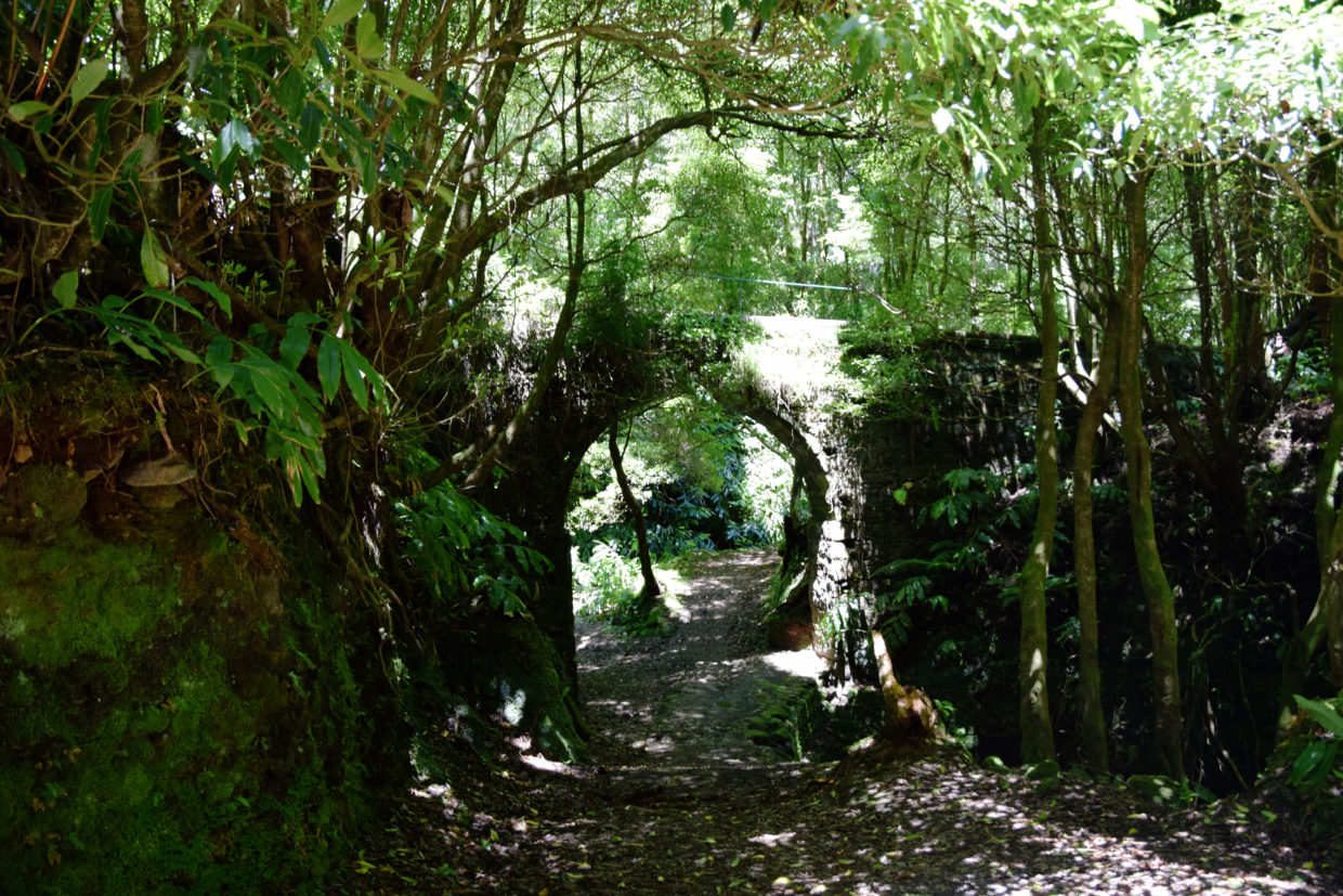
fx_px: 895
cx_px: 672
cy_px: 448
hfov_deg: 73.7
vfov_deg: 53.1
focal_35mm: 24
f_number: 4.5
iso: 400
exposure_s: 1/80
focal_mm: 16
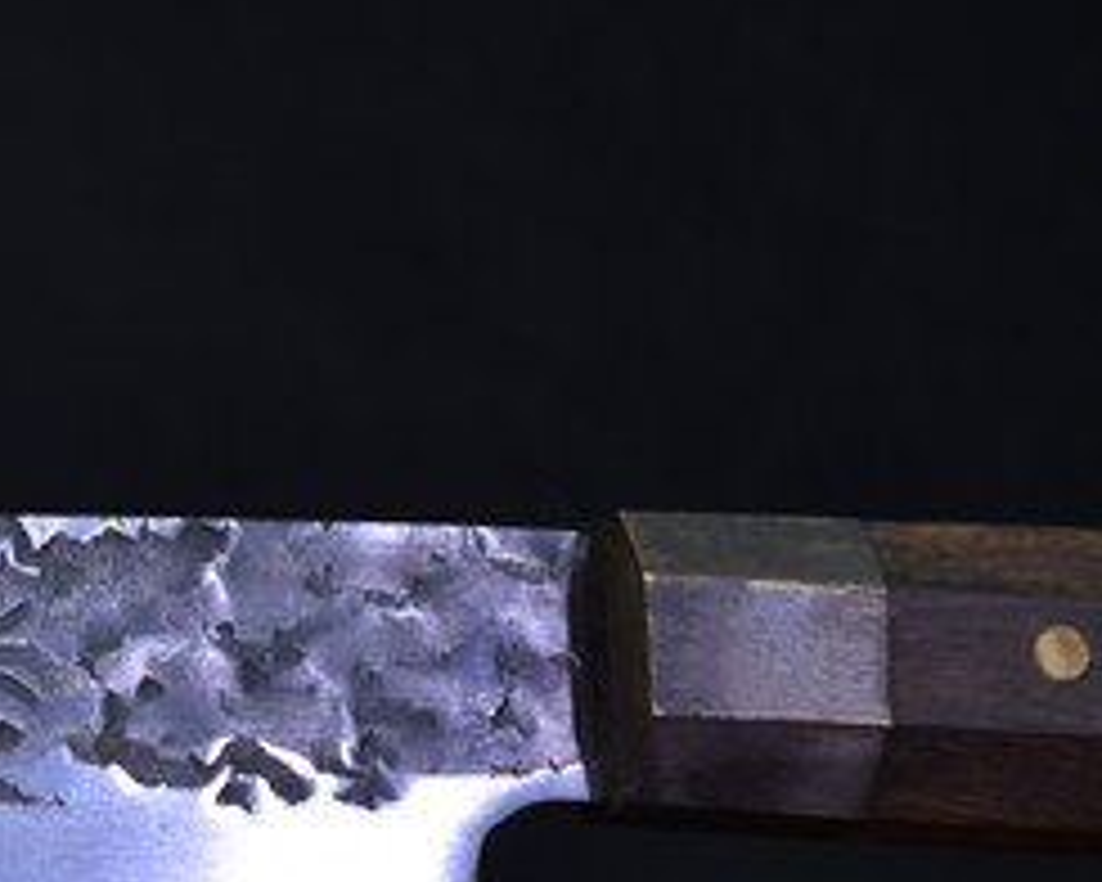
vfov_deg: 4.6
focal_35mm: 335
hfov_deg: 5.7
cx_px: -553
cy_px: 774
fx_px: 10942
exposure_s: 1/25
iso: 100
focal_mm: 75
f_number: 5
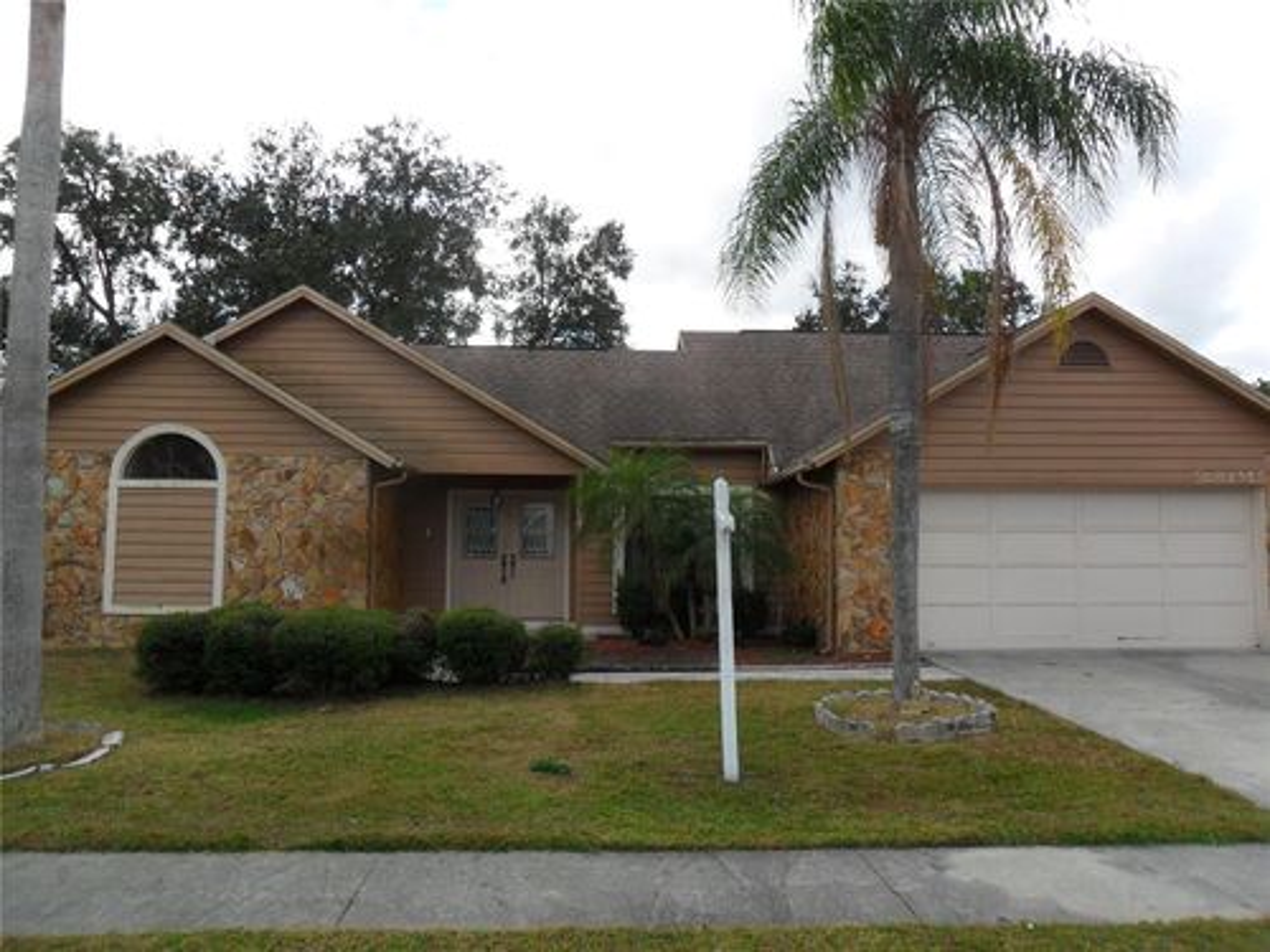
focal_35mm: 27
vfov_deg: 51.4
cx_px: 635
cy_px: 476
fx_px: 991
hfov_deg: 65.3
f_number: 3.5
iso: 100
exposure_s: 1/750
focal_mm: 4.9
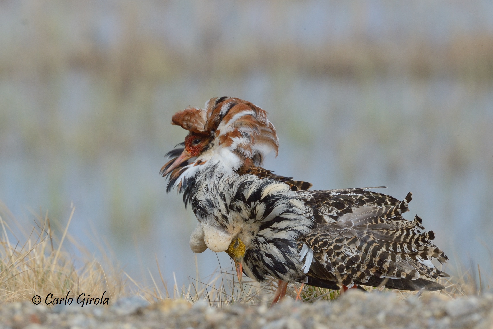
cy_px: 164
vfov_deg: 2.3
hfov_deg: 3.4
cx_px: 246
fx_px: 8214
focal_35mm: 600
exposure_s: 1/500
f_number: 20
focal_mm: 600
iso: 1250
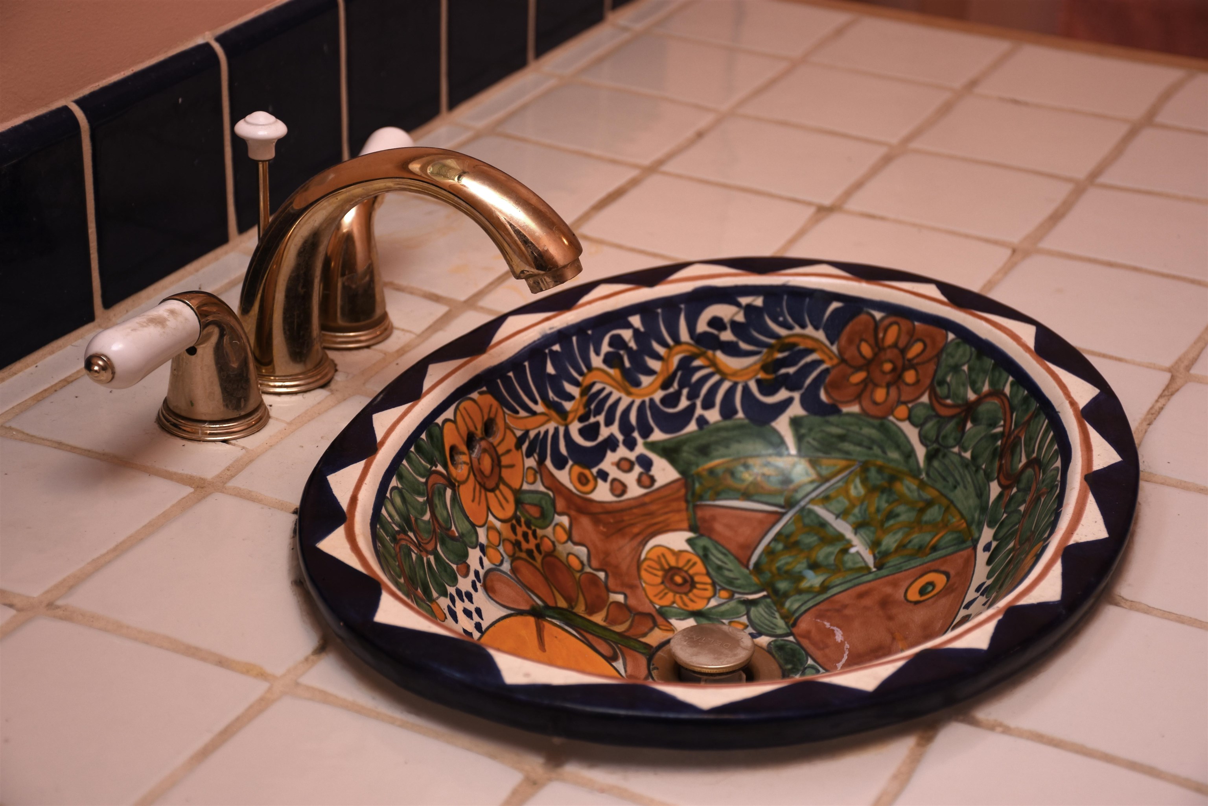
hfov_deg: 27.0
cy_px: 403
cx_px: 604
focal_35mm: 75
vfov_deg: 18.2
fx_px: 2516
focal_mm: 50
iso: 100
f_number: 4.8
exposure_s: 1/60
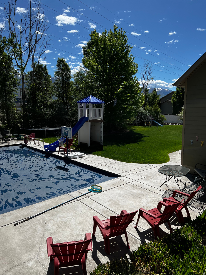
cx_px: 103
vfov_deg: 67.3
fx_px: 206
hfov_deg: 53.1
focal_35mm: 26
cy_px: 138
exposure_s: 1/6993
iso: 50
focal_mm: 5.7
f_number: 1.5
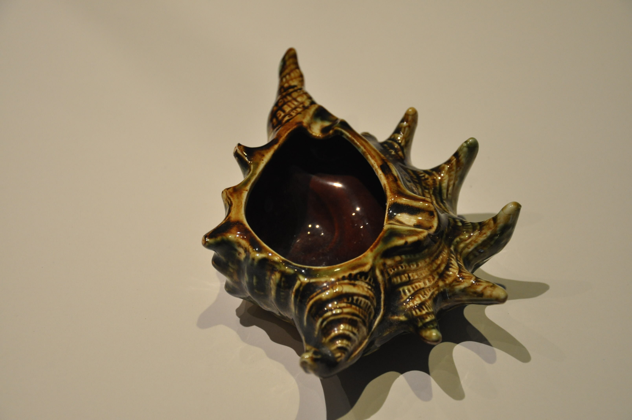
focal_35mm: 75
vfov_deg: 18.1
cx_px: 316
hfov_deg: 27.0
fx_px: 1315
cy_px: 210
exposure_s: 1/50
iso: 800
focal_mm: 50
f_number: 5
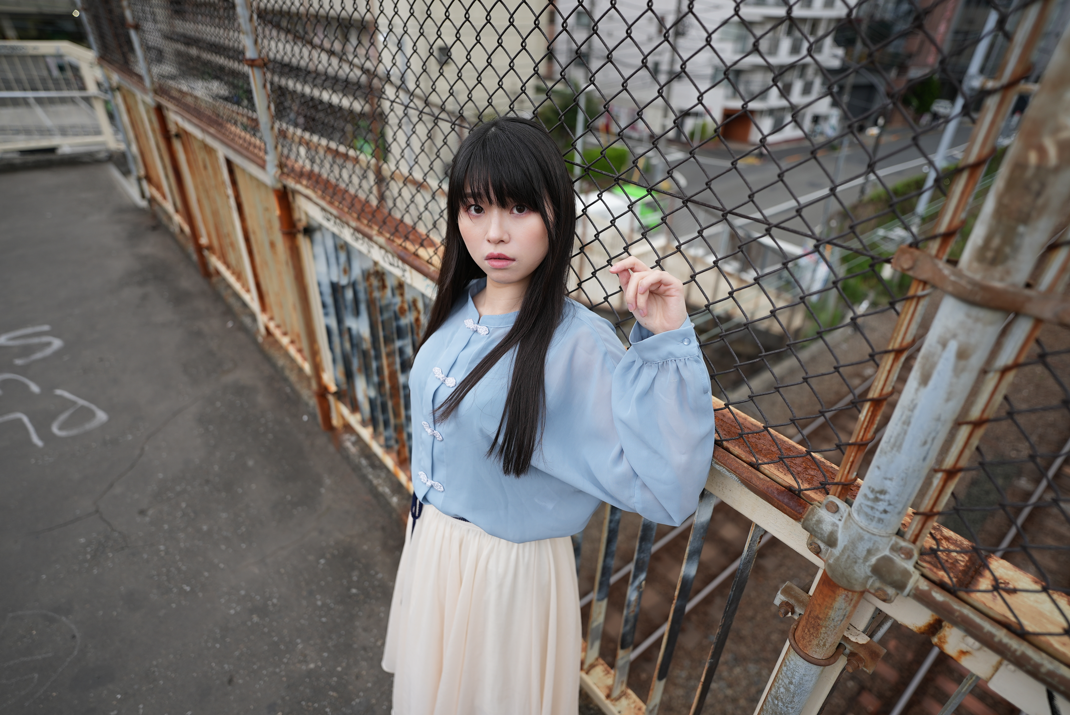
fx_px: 595
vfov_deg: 62.0
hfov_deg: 83.9
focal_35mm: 20
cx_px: 535
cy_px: 358
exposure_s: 1/160
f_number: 1.8
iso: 100
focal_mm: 20
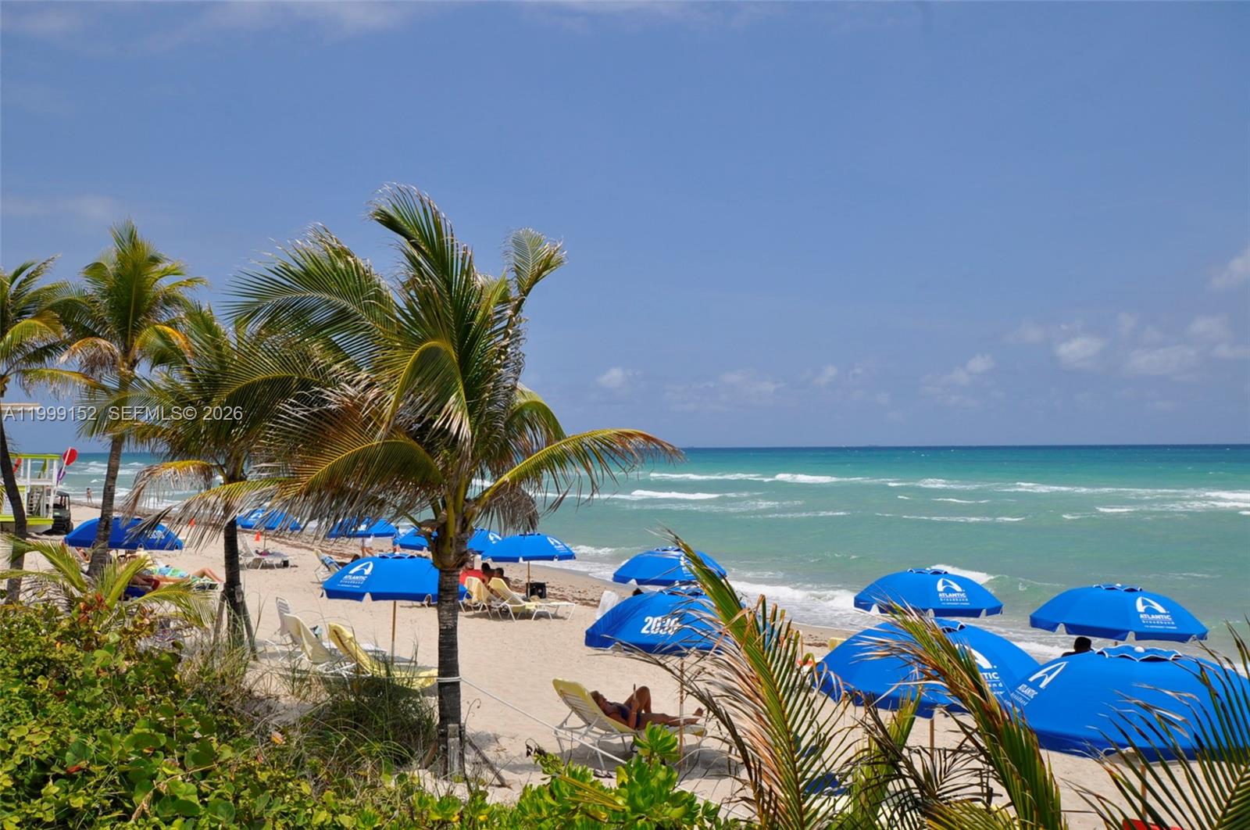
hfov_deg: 57.3
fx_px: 1144
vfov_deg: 39.9
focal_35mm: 33
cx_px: 625
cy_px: 415
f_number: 11
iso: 200
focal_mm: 22
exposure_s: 1/500
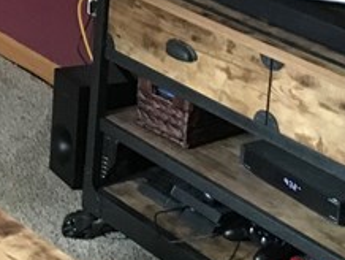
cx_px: -35
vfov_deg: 10.6
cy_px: -127
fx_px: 1357
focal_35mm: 136
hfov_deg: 14.2
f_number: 2.2
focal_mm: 4.15
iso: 250
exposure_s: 1/15
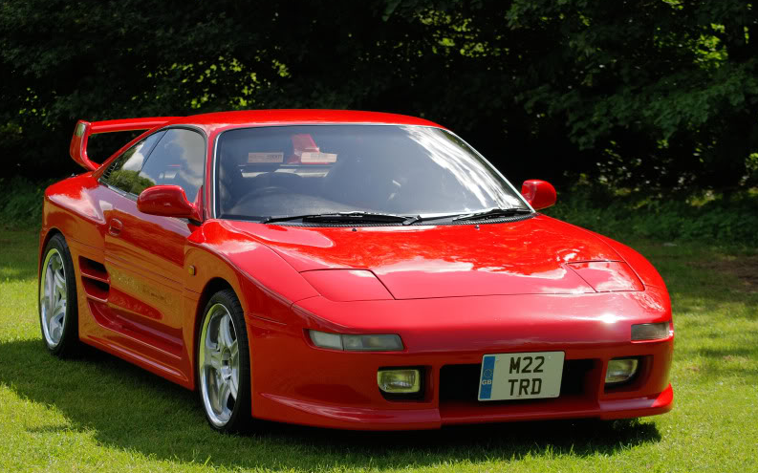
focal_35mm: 108
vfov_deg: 12.1
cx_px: 378
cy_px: 250
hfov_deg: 19.3
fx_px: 2230
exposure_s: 1/500
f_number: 5.6
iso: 140
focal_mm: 70
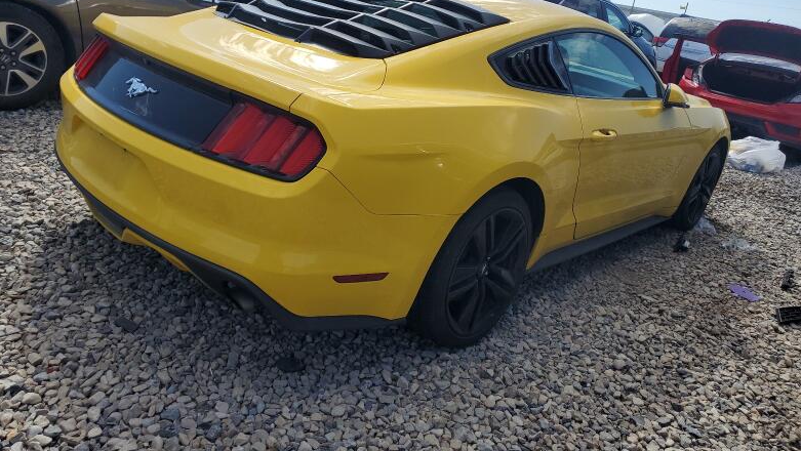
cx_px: 408
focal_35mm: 29
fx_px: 616
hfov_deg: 66.0
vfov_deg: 40.0
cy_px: 169
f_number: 1.5
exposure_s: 1/3333
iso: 50
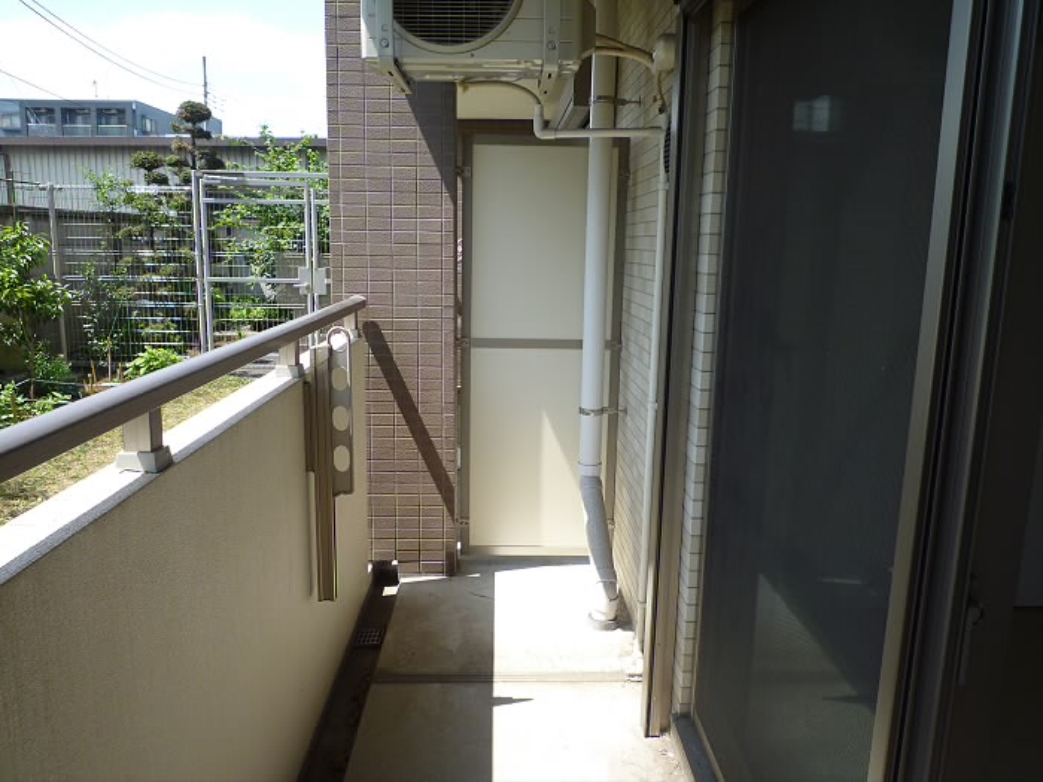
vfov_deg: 54.9
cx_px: 522
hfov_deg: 69.4
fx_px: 753
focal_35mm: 25
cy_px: 391
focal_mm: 4.4
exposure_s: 1/500
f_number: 2.8
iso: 80
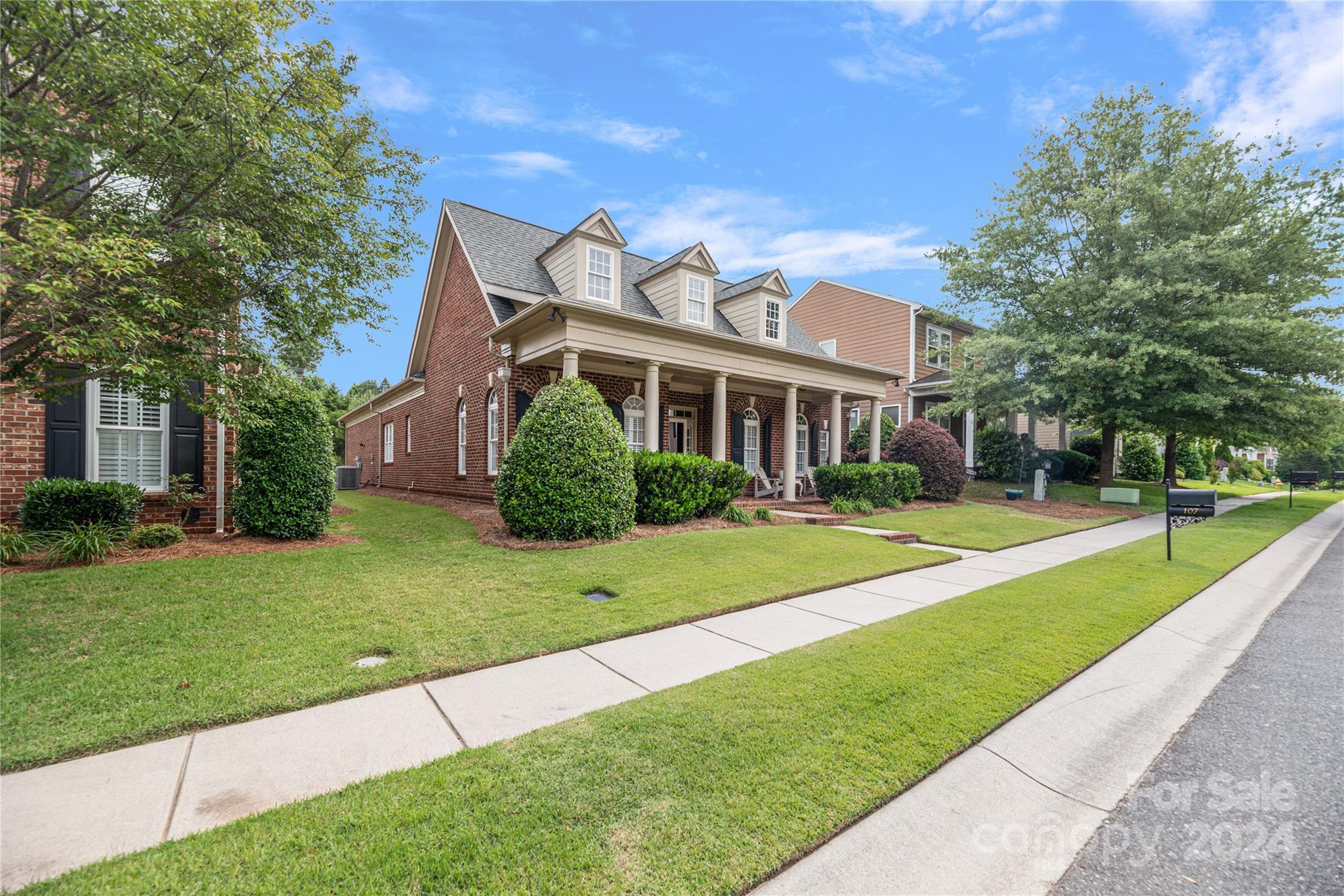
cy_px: 448
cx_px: 672
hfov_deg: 104.2
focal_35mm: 14
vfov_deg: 81.2
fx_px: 523
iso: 320
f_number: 6.3
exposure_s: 1/320
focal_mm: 14
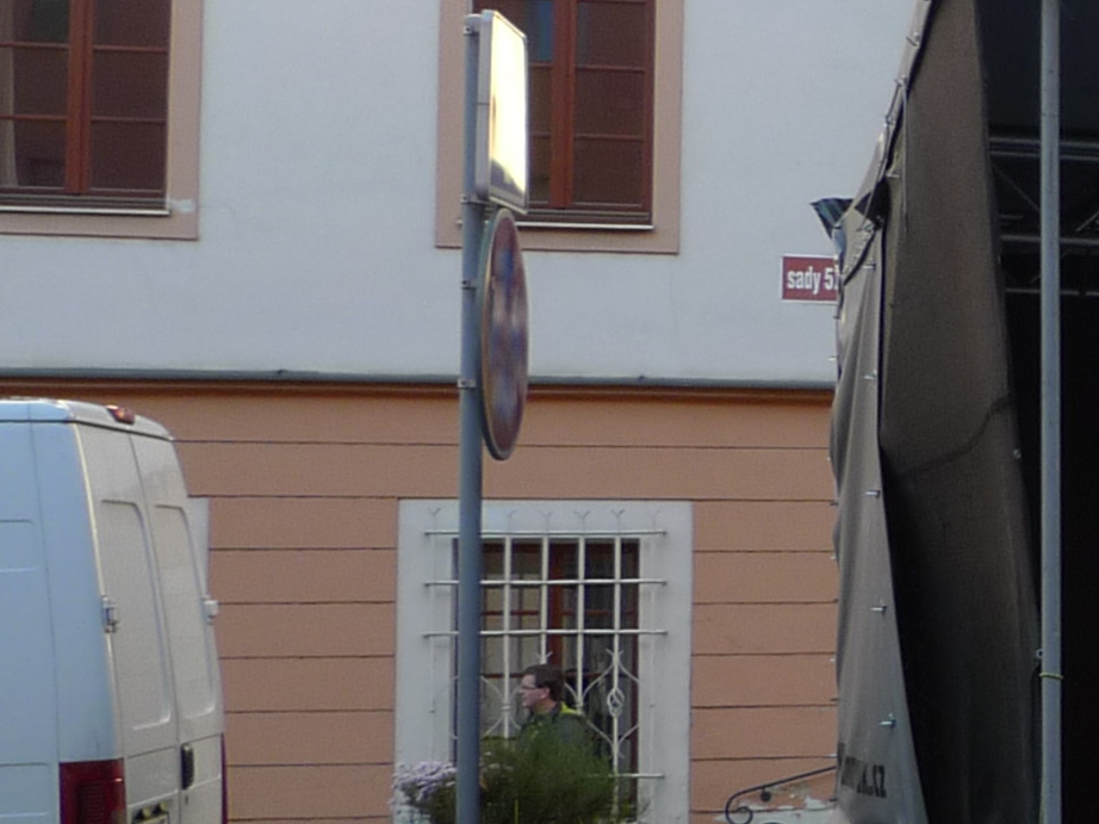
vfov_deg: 15.5
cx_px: 1904
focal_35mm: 95
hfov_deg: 17.3
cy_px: 510
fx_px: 3015
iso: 80
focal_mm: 5.1
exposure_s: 1/80
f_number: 5.6
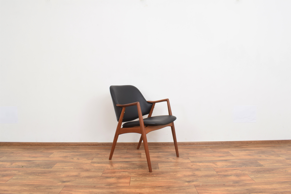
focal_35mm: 27
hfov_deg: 67.4
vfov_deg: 47.9
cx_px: 146
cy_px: 97
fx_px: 218
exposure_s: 4
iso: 100
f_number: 22
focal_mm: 18
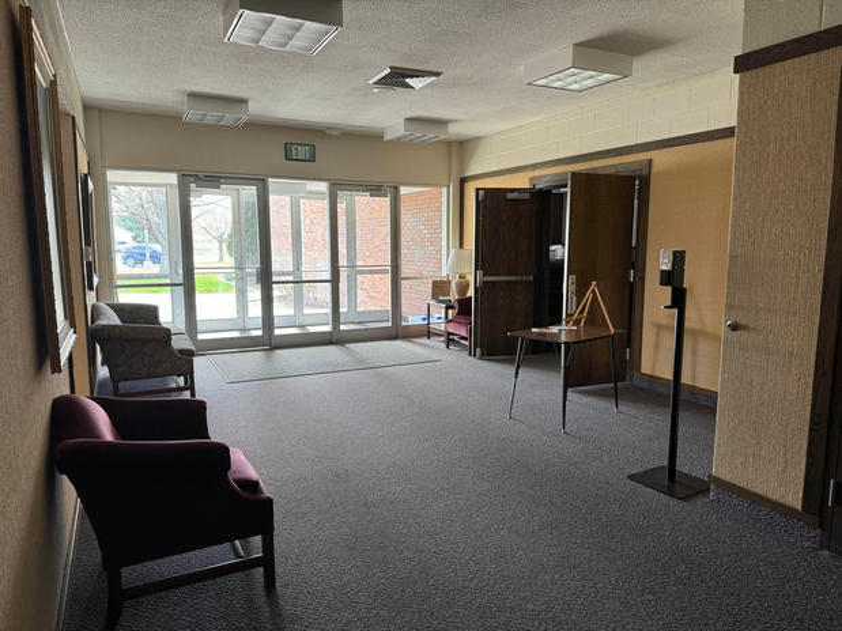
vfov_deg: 56.8
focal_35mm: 24
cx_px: 421
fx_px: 584
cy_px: 316
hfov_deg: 71.6
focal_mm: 6.76
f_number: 1.78
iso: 200
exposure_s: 1/60
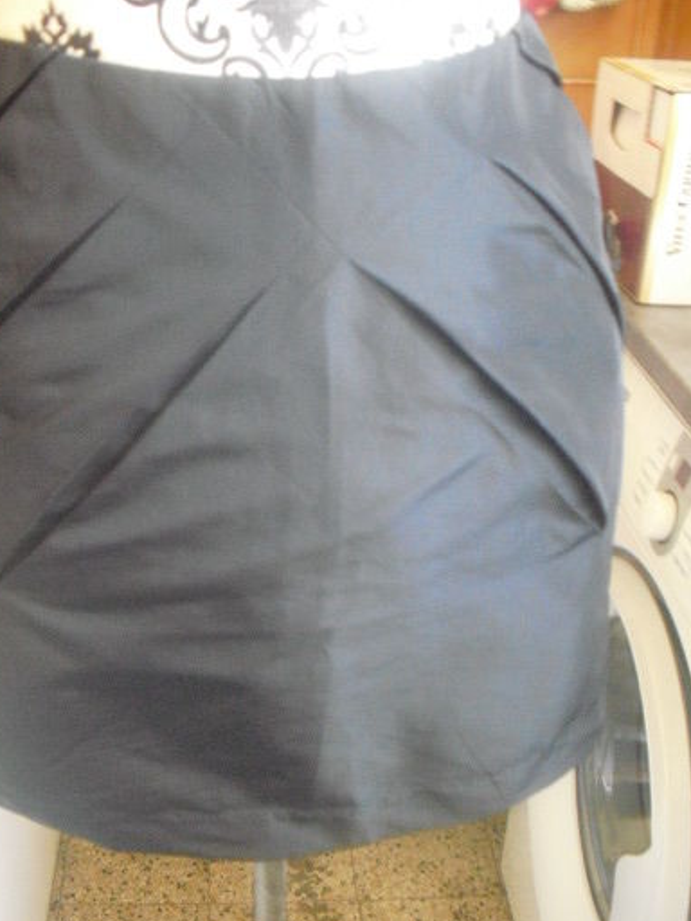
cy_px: 513
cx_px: 290
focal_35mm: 45
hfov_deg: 32.1
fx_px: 1198
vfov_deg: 42.0
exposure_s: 1/15
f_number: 3.1
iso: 800
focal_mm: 6.3
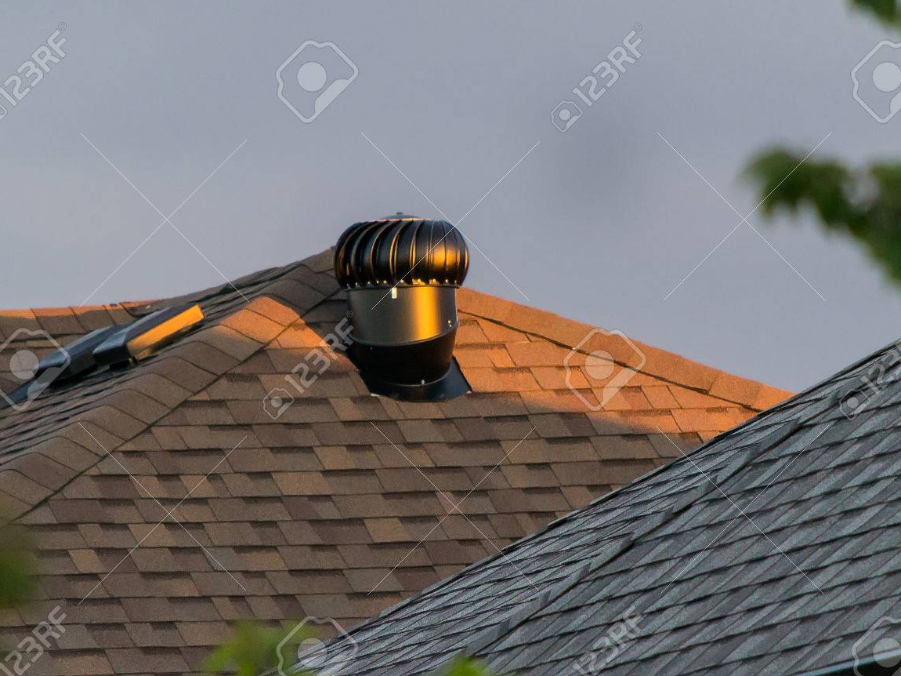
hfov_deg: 4.1
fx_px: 12725
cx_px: 454
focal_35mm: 489
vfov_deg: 3.0
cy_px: 337
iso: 2500
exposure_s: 1/500
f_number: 5.6
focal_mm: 300
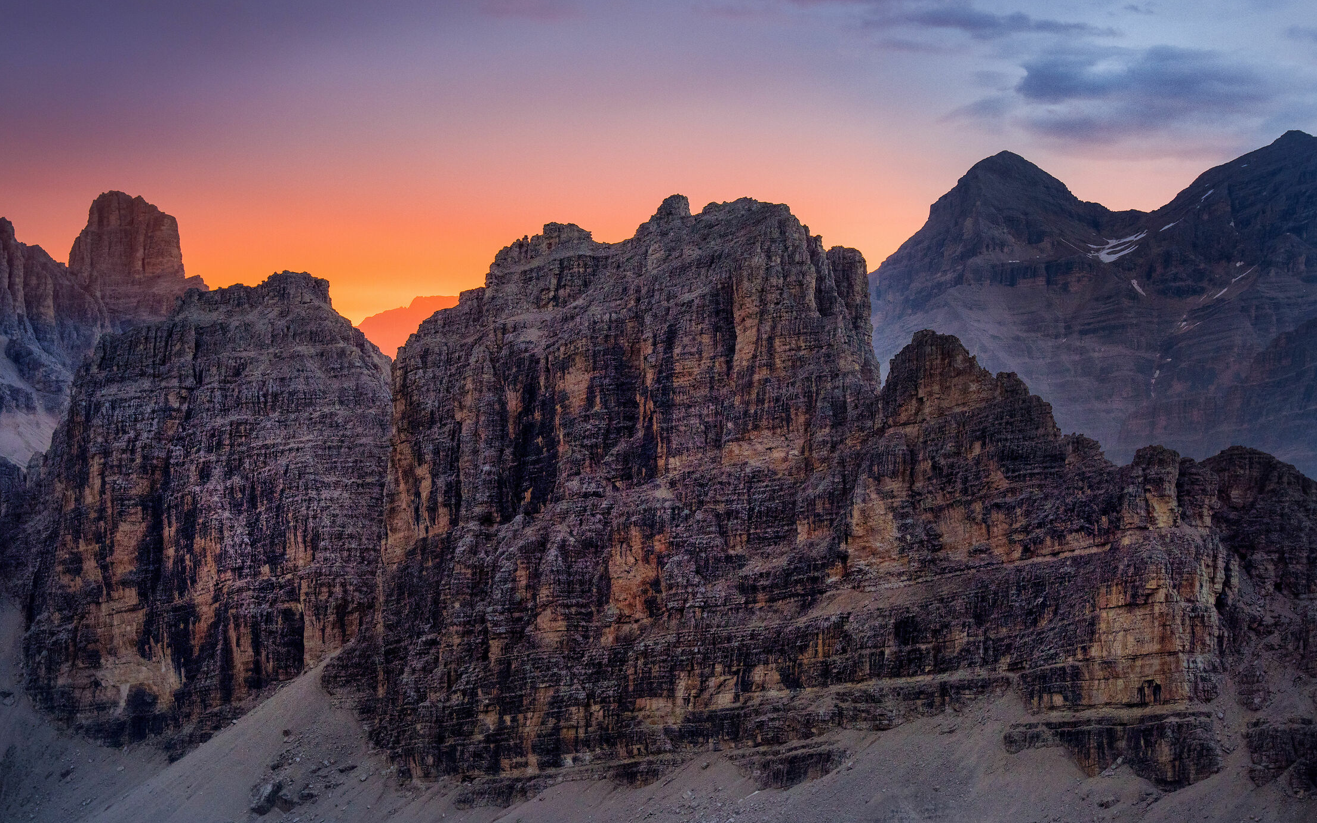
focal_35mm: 61
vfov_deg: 21.3
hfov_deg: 33.5
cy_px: 442
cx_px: 649
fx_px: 2190
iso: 640
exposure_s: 1/13
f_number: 8
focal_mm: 55
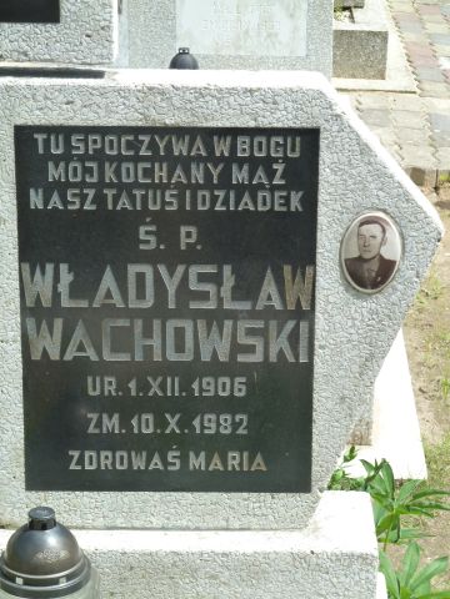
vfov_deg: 18.9
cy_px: 300
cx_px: 225
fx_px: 1803
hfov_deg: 14.2
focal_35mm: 104
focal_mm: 17
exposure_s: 1/320
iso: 125
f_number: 4.3
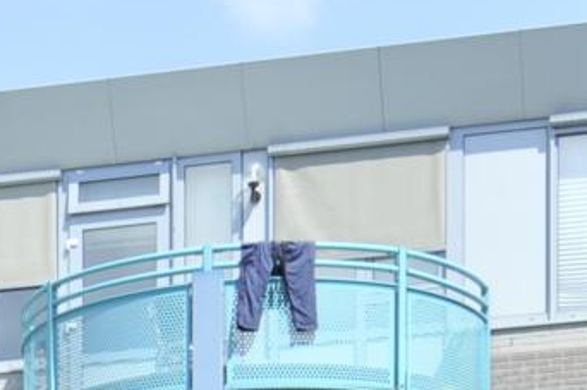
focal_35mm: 188
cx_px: -160
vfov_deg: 6.7
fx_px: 3061
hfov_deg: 10.7
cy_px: 1077
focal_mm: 20
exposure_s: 1/250
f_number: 9
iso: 200
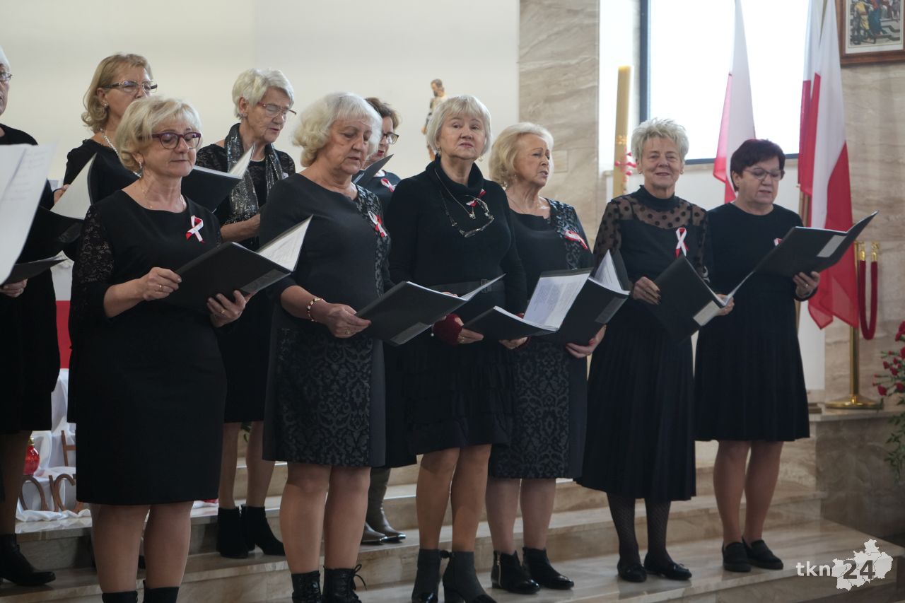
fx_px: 1759
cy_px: 302
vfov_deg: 19.5
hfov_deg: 28.8
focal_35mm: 70
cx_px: 452
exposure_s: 1/80
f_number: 5.6
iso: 2500
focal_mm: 70
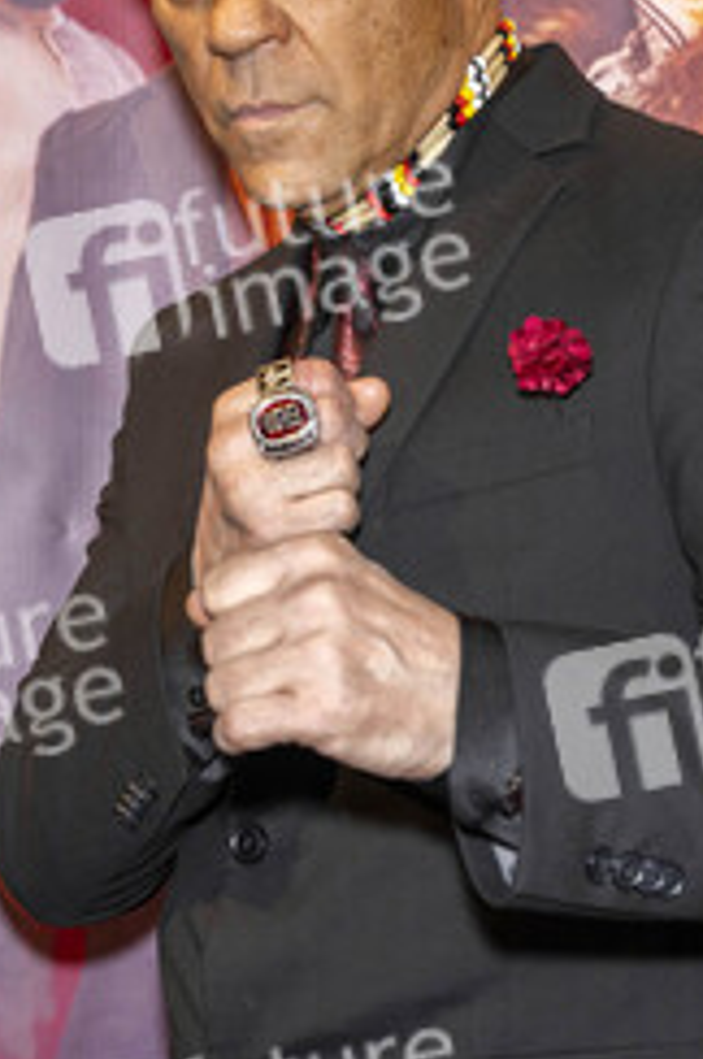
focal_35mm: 87
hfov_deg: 15.7
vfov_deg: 23.4
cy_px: 482
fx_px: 2555
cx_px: 373
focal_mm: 53
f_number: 5
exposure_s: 1/200
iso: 800
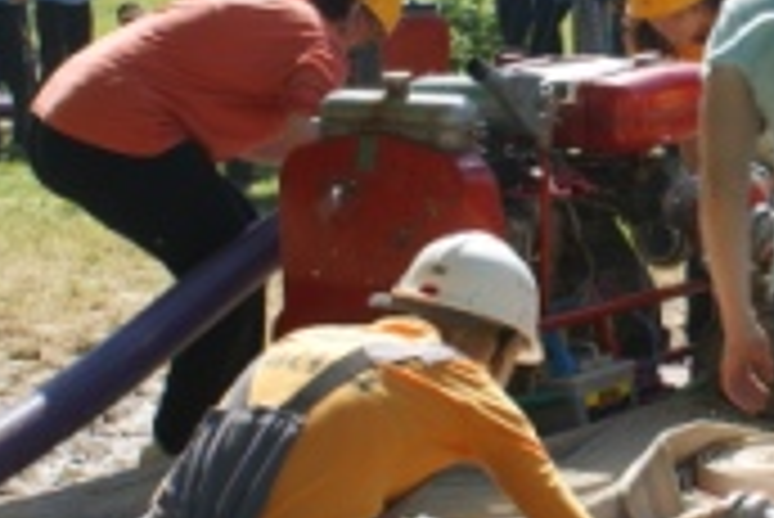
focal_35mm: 117
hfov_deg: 17.1
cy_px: 86
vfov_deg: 11.7
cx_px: 792
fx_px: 2518
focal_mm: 30
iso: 100
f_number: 8
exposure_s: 1/160
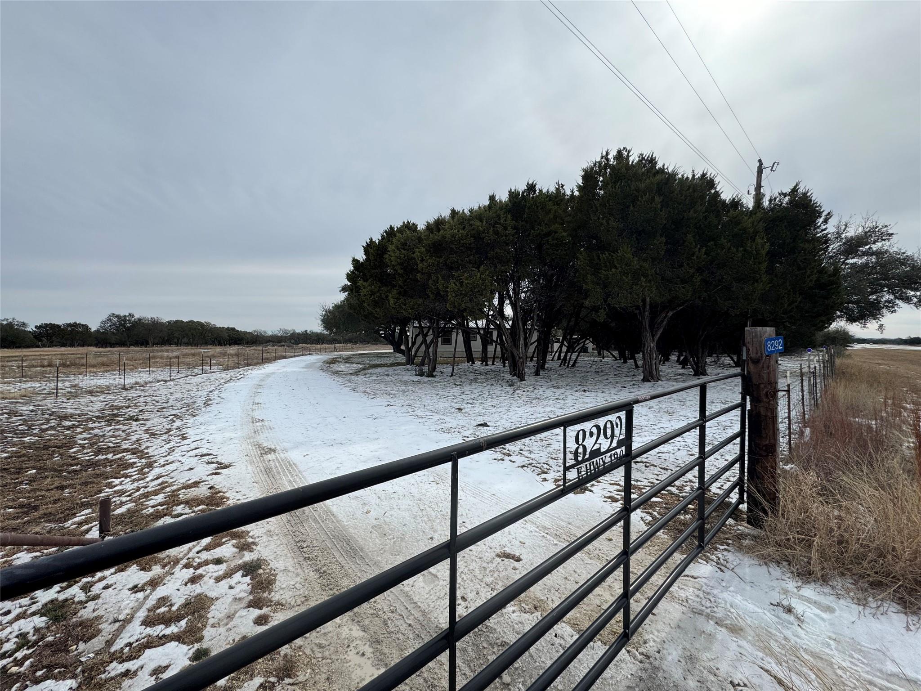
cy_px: 346
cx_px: 460
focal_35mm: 14
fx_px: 372
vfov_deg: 85.7
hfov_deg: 102.1
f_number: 2.2
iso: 50
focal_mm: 2.22
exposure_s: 1/2494
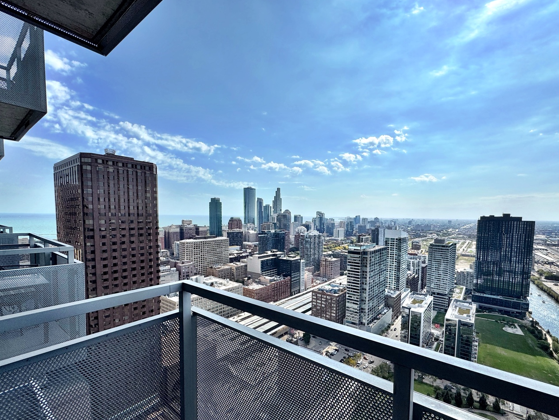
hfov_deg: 94.3
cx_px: 304
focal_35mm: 16
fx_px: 258
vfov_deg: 77.8
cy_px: 234
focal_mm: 2.22
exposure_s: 1/3906
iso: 40
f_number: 2.2
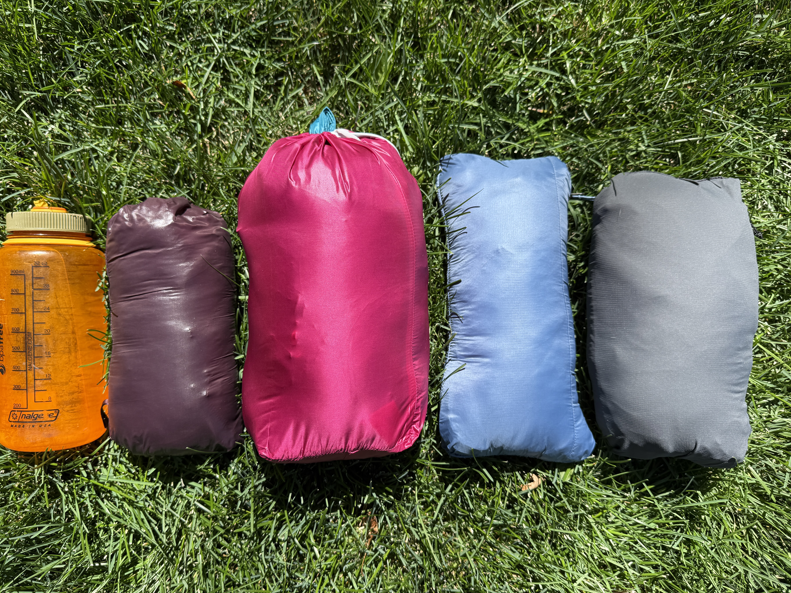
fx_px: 571
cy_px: 304
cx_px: 381
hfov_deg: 69.4
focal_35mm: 25
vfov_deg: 54.9
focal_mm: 6.76
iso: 80
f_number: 1.78
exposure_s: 1/1553
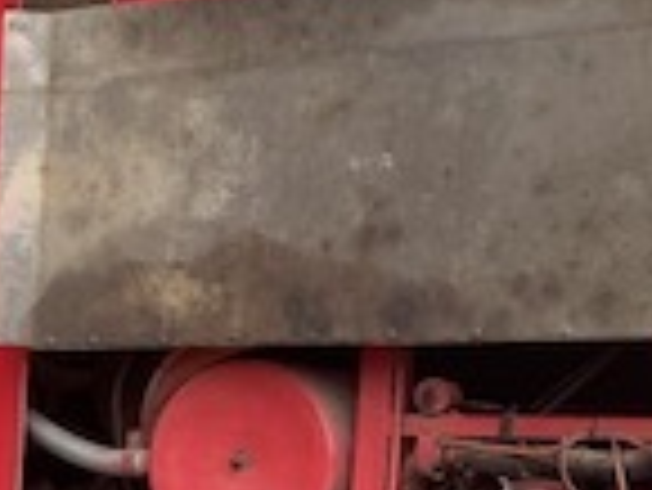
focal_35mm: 115
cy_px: 688
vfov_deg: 12.4
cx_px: -310
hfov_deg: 15.8
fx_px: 2168
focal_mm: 4.25
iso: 200
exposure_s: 1/60
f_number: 1.8
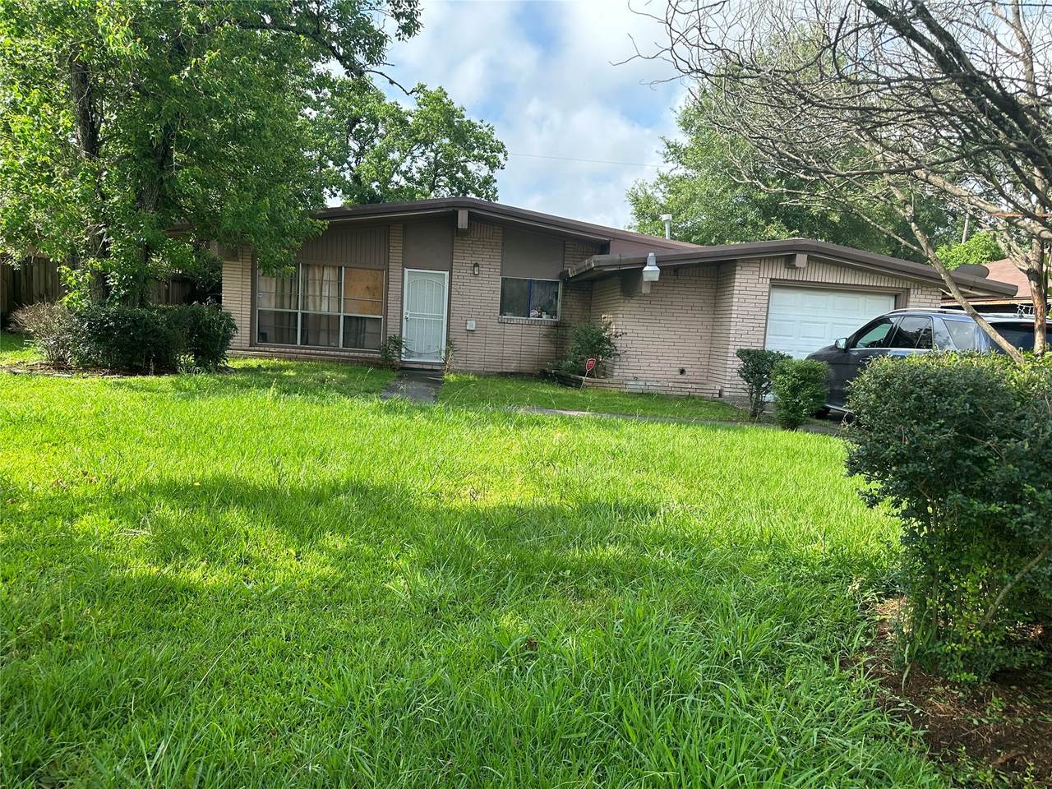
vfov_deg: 56.8
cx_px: 526
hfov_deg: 71.6
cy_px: 394
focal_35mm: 24
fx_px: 729
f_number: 1.78
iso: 80
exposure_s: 1/1433
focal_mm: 6.86
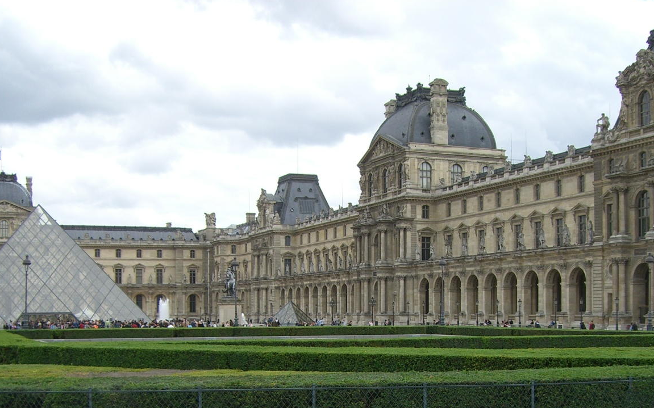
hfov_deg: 36.2
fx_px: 998
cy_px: 338
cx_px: 376
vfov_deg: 22.8
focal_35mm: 56
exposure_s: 1/400
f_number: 4.3
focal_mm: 6.2
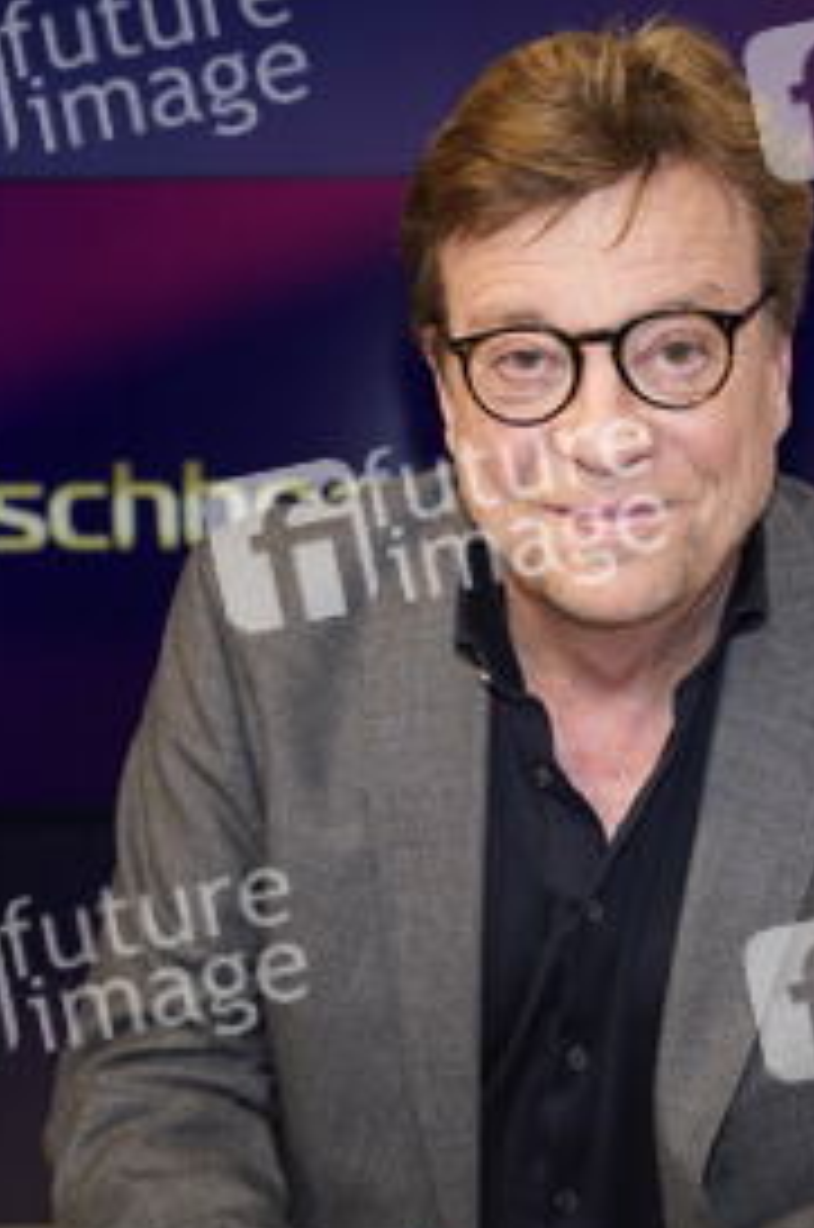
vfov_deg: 30.5
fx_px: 2247
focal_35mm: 66
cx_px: 567
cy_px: 751
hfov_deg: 20.4
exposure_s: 1/160
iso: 2000
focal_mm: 45
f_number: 5.6
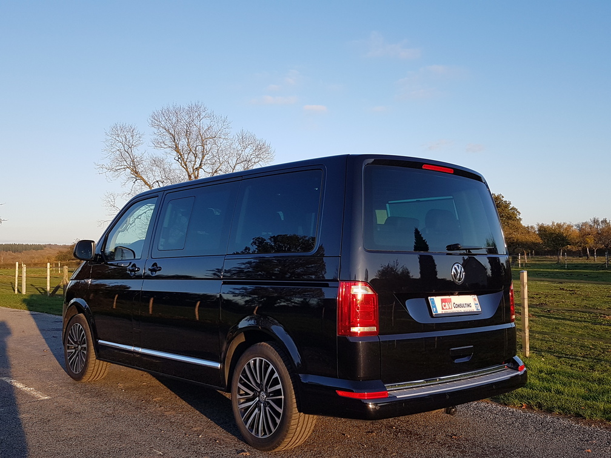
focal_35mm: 26
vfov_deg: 53.1
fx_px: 459
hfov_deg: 67.3
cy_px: 229
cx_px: 306
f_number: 1.7
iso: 40
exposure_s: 1/742
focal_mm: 4.2
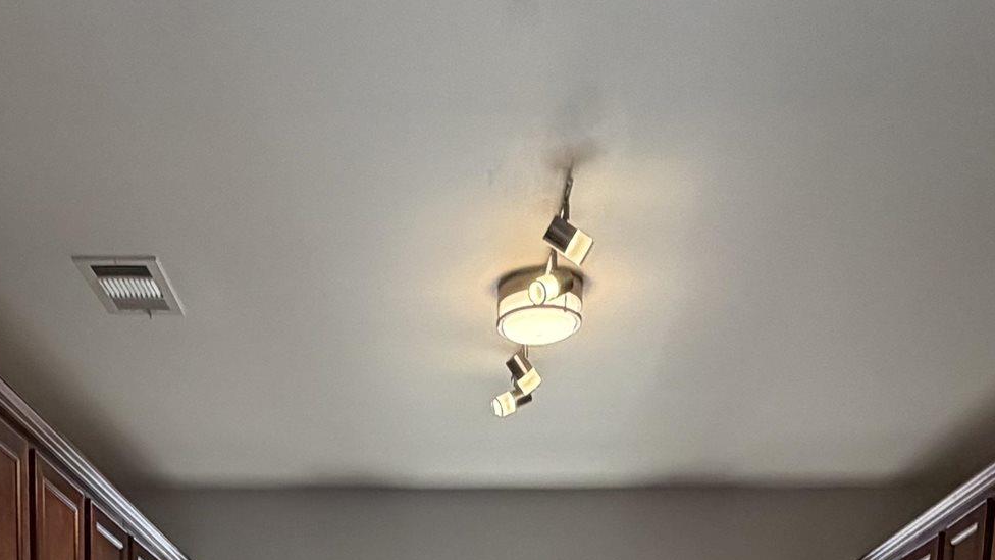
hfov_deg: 42.6
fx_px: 1266
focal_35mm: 48
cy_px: 1045
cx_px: 376
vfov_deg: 18.6
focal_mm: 2.22
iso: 125
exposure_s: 1/120
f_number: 2.2
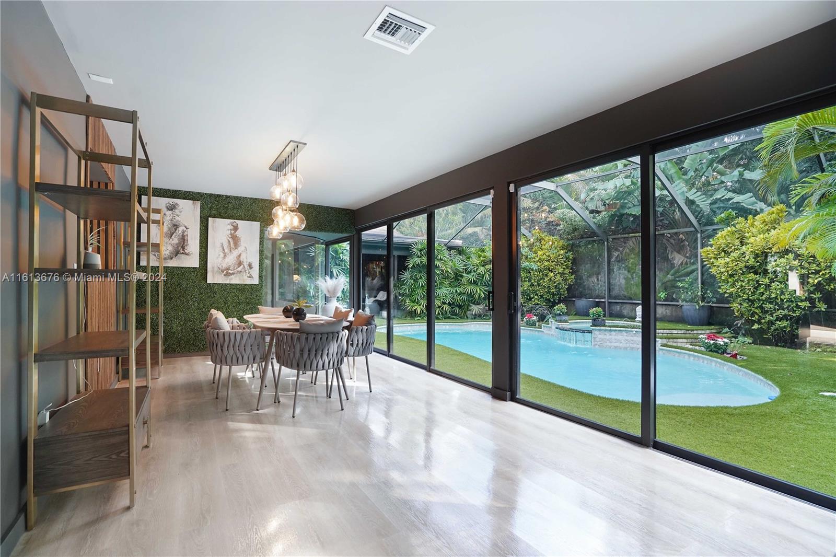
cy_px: 278
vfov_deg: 73.7
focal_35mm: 16
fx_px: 371
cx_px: 418
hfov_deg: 96.7
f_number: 5
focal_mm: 16
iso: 2000
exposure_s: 1/200
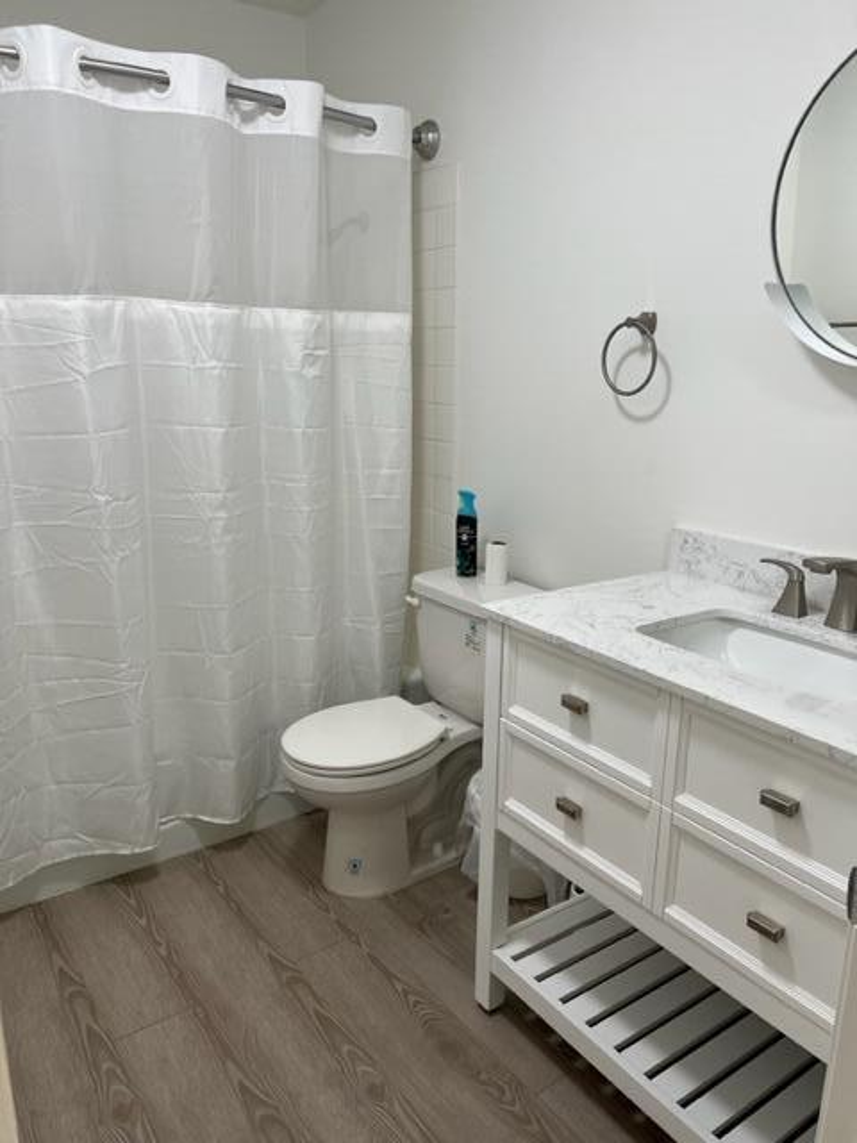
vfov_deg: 67.3
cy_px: 572
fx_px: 858
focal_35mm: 26
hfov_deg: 53.1
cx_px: 428
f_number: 1.5
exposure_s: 1/120
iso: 100
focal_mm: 5.7
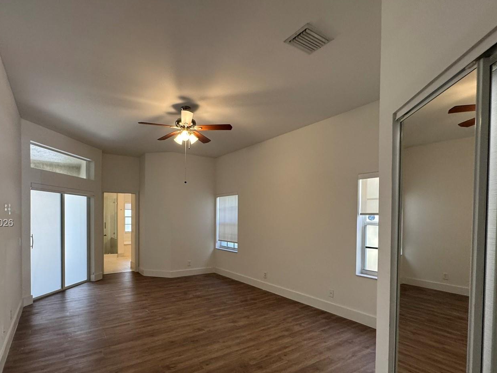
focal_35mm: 18
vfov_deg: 70.9
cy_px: 223
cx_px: 209
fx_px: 258
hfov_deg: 87.0
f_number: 2.2
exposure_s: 1/60
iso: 200
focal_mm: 2.22
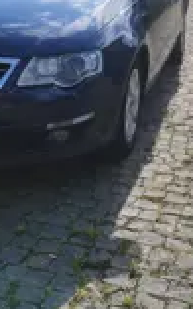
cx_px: 85
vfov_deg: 31.0
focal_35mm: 65
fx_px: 548
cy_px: 77
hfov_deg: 20.0
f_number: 1.89
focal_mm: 5.89
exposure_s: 1/1938
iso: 50
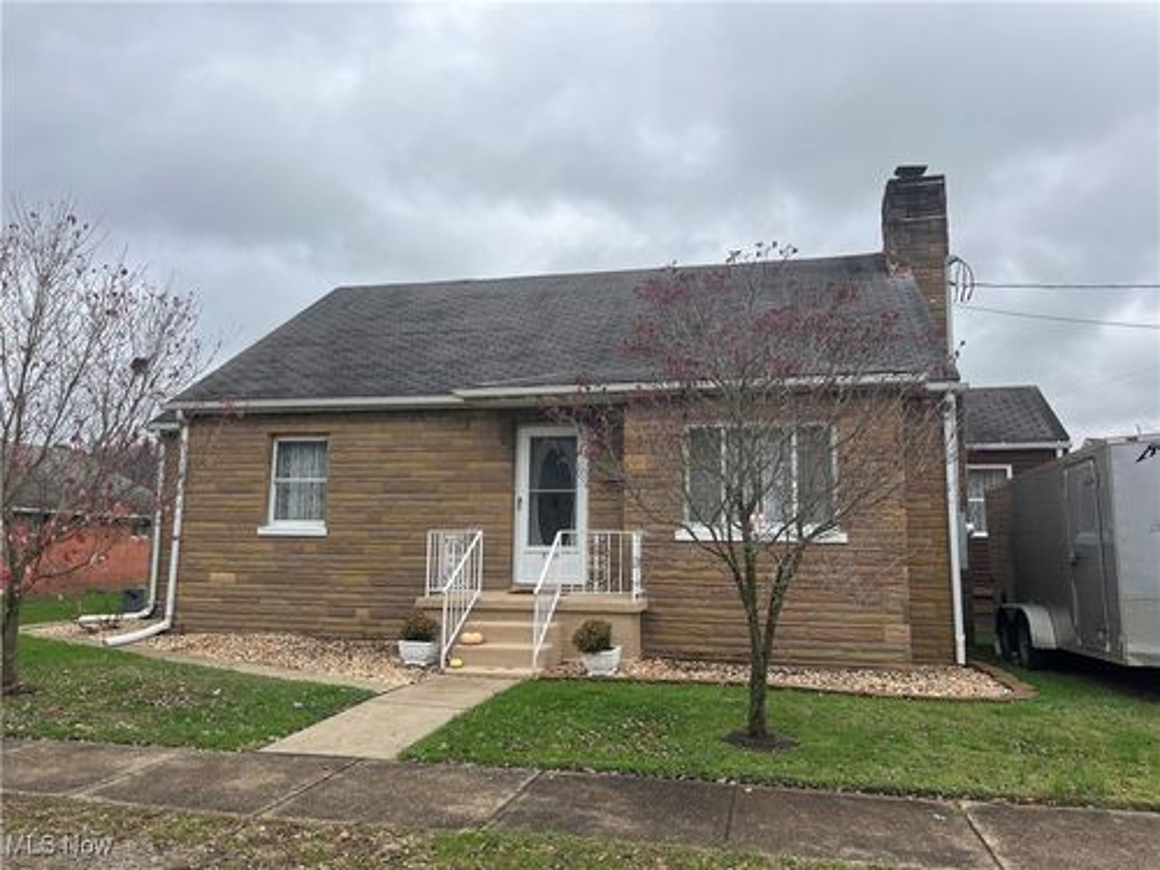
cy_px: 435
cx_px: 580
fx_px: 871
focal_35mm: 26
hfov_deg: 67.3
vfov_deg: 53.1
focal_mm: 5.1
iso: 50
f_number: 1.6
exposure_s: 1/1862
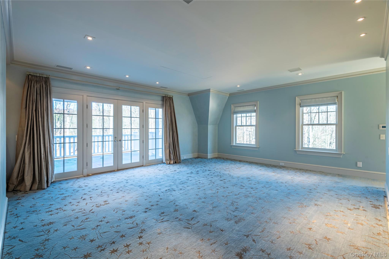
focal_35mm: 16
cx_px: 194
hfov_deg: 96.7
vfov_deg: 73.8
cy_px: 130
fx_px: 173
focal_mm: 16
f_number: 9
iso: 200
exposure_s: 1/15
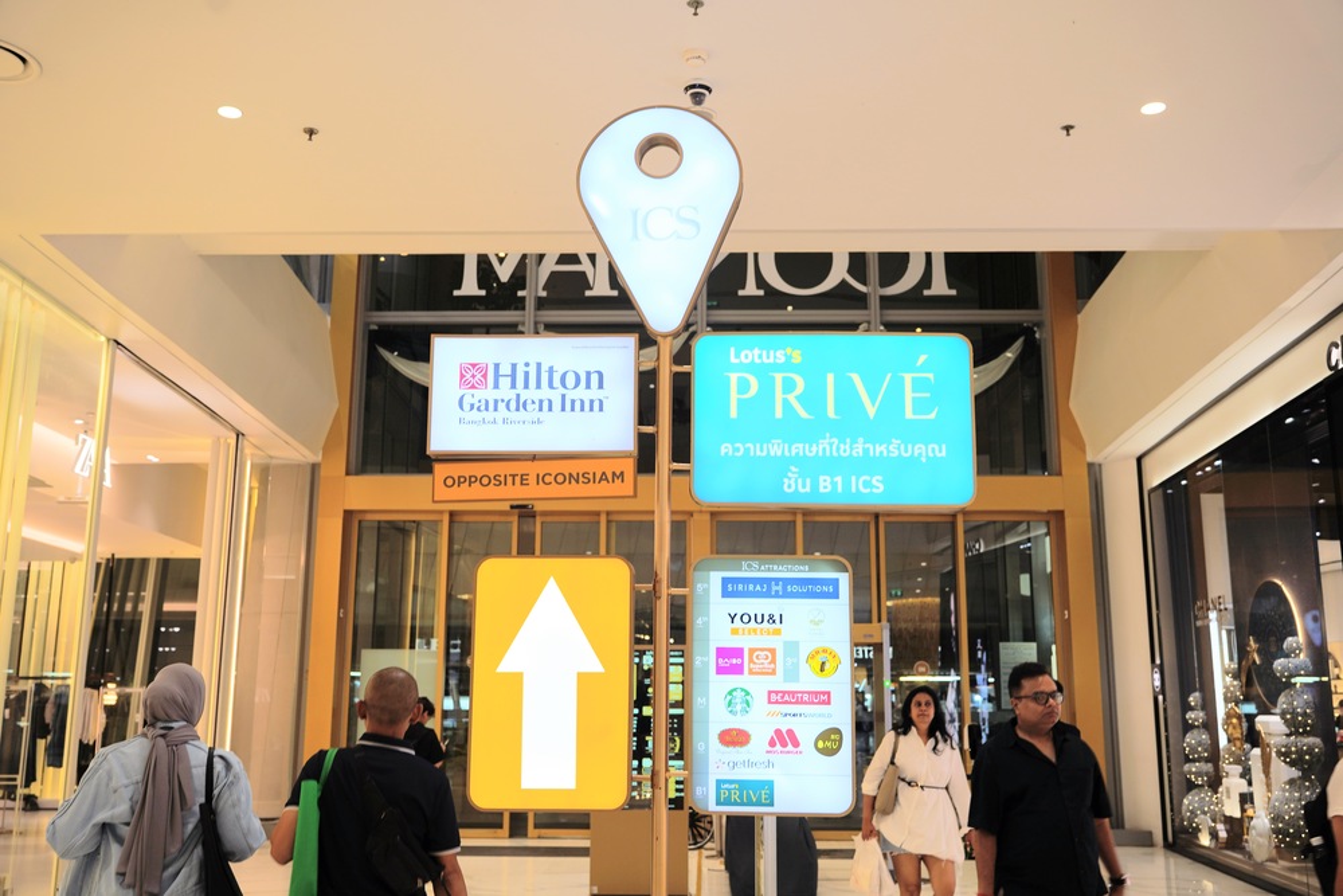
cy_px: 448
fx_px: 1268
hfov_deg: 55.8
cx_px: 672
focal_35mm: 34
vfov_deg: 38.9
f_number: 4
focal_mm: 34
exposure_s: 1/60
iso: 100
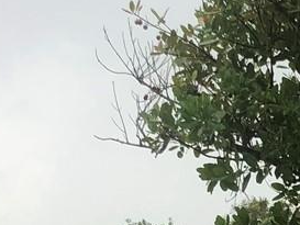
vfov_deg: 8.9
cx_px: 389
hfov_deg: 11.7
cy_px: 318
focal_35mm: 164
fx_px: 1422
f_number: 1.8
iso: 20
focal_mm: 3.99
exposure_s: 1/170
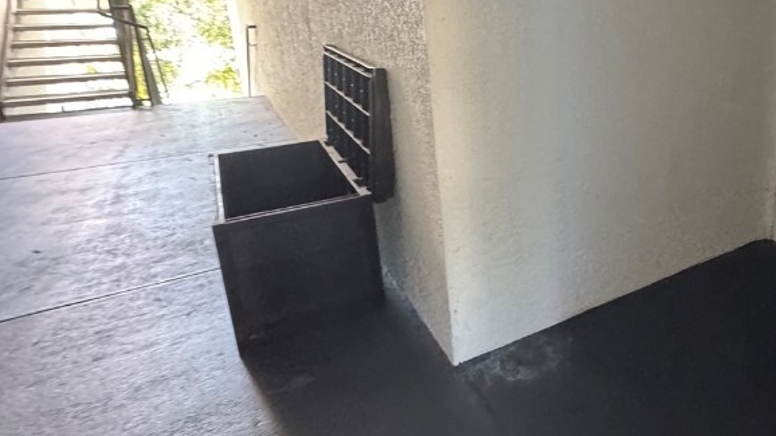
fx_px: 556
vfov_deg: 42.2
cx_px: 630
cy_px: 138
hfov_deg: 63.3
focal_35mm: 27
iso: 1250
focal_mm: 2.22
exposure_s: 1/60
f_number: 2.2
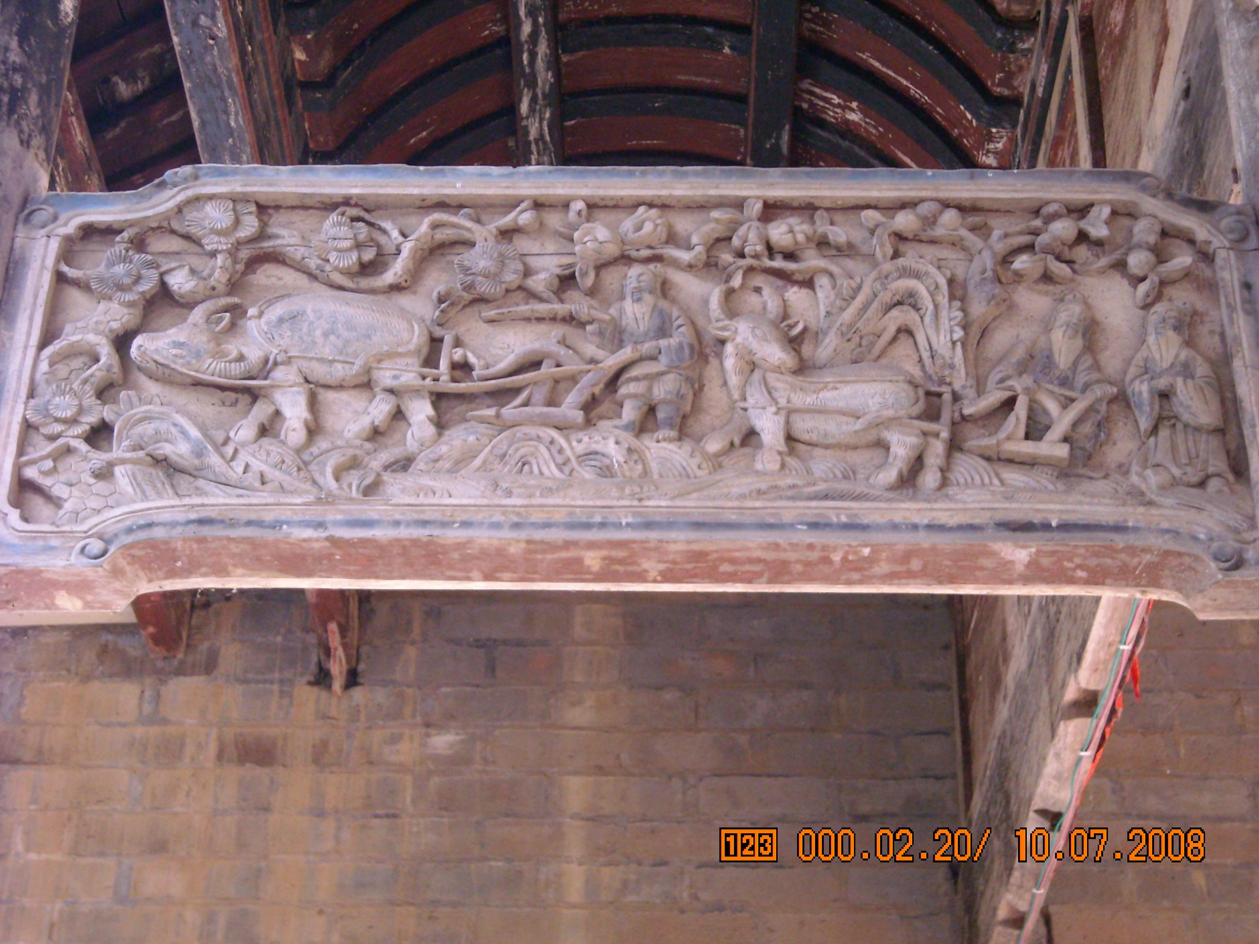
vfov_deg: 21.6
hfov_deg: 28.6
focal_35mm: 68
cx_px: 630
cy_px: 472
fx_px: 2473
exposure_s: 1/35
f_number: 3.7
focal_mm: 11.02
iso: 400
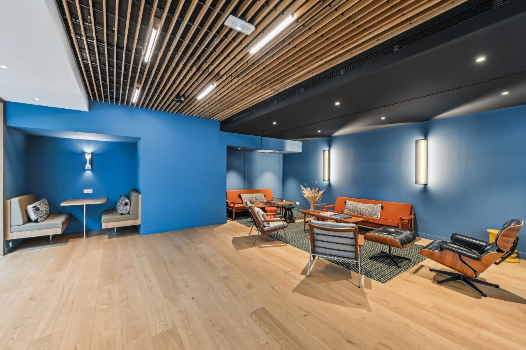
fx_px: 205
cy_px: 175
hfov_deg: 104.3
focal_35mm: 14
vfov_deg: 81.2
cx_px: 263
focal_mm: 14
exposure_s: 1/2
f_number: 11
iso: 400
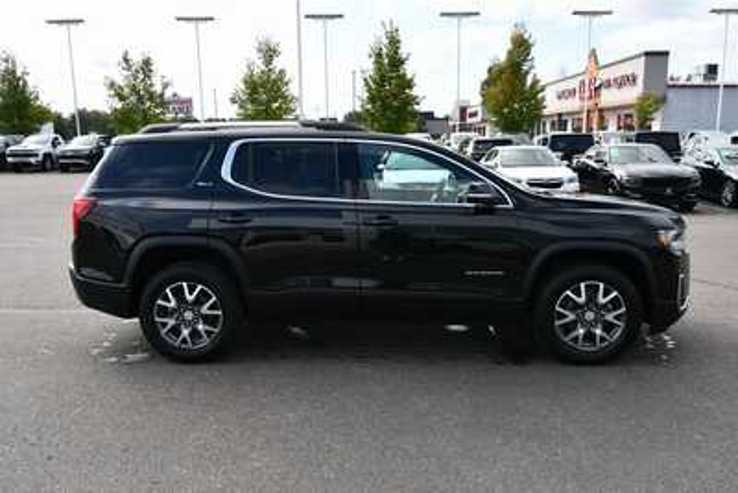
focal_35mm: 30
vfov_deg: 43.6
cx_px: 369
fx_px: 615
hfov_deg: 61.9
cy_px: 246
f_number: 7.1
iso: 200
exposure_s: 1/250
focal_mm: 20
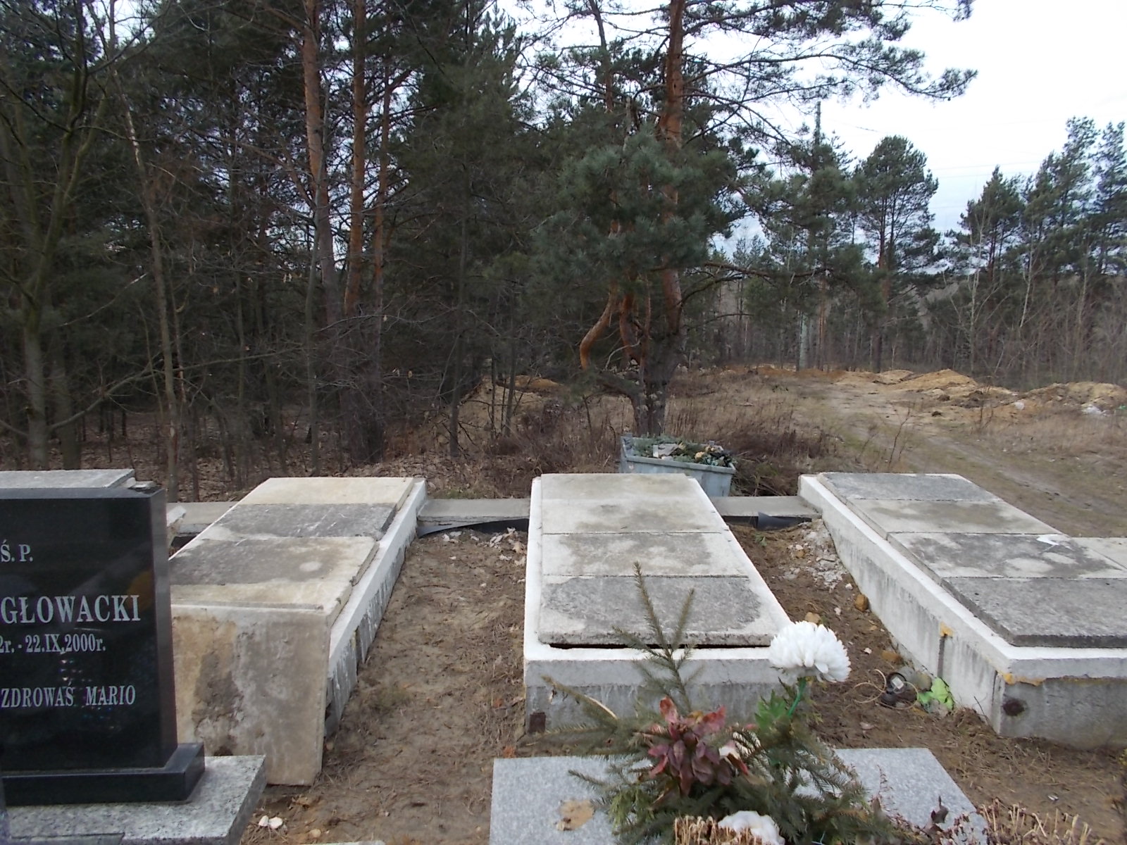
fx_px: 846
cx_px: 564
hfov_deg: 67.3
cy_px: 422
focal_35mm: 26
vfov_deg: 53.1
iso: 80
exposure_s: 1/400
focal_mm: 4.6
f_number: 3.2
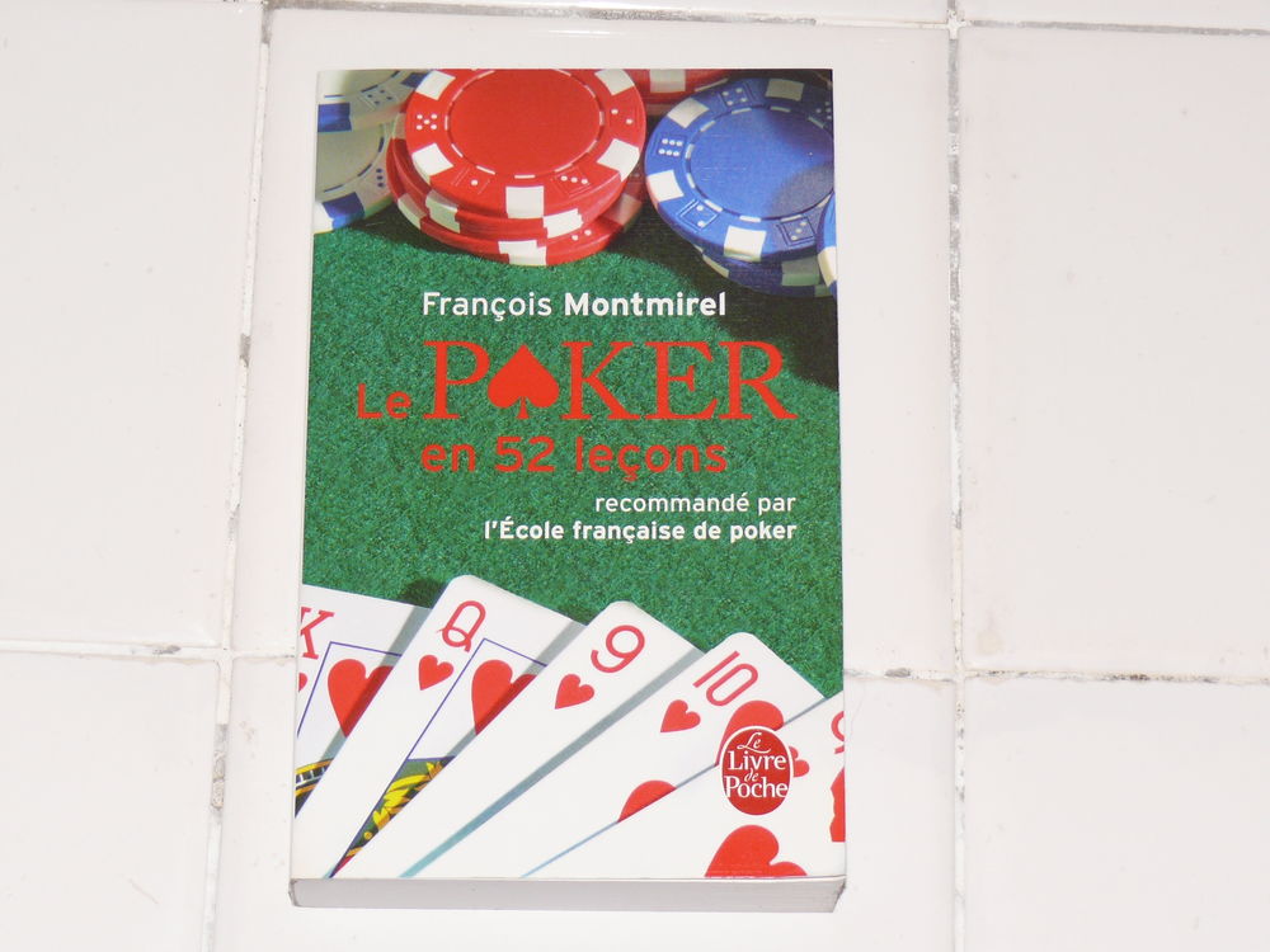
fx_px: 4072
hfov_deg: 17.7
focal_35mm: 111
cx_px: 635
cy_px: 476
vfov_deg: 13.3
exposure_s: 1/30
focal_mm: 16.4
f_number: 3.2
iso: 100
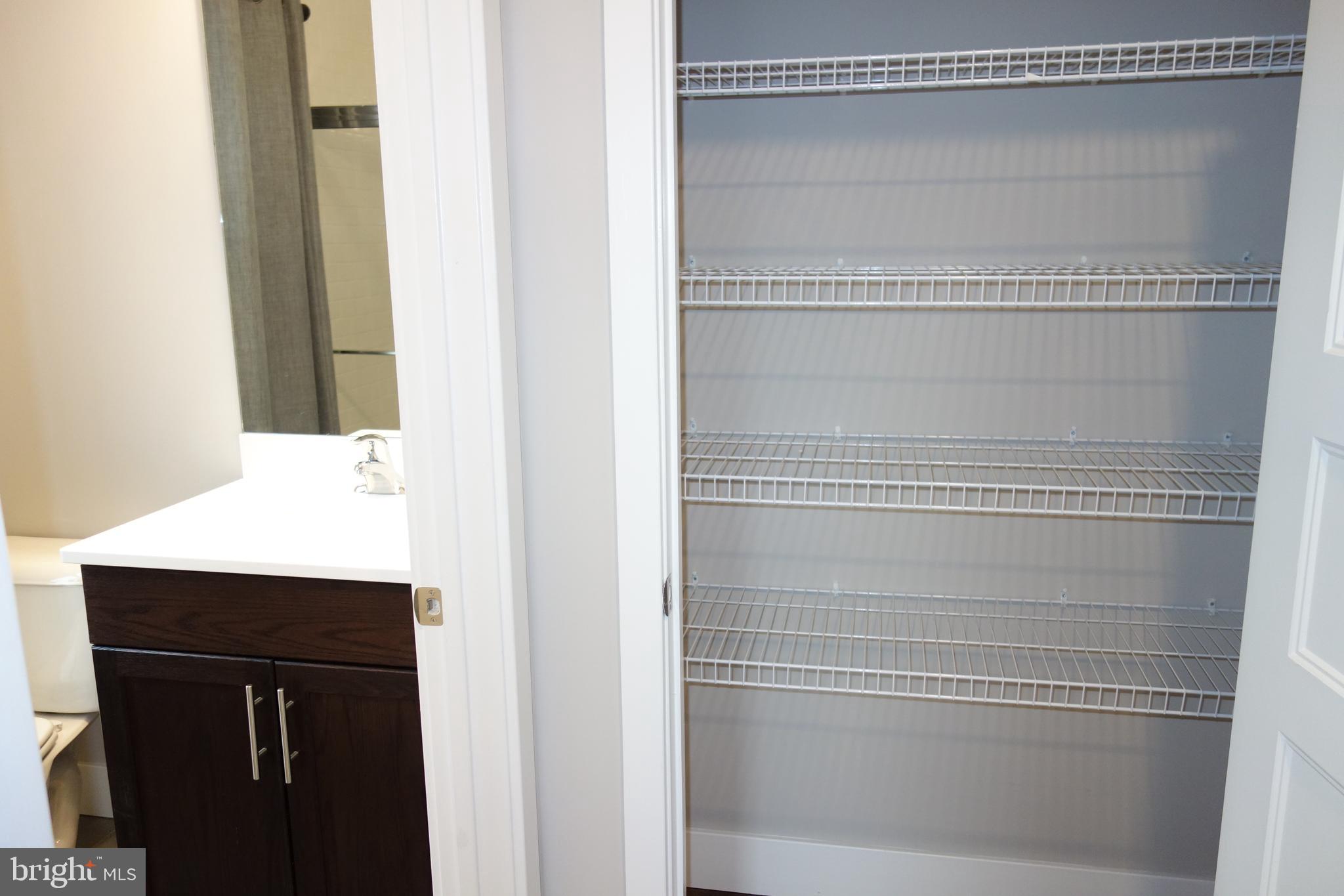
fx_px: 1045
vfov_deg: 46.4
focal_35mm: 28
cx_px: 672
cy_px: 448
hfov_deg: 65.5
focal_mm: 10.4
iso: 400
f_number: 1.8
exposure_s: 1/80
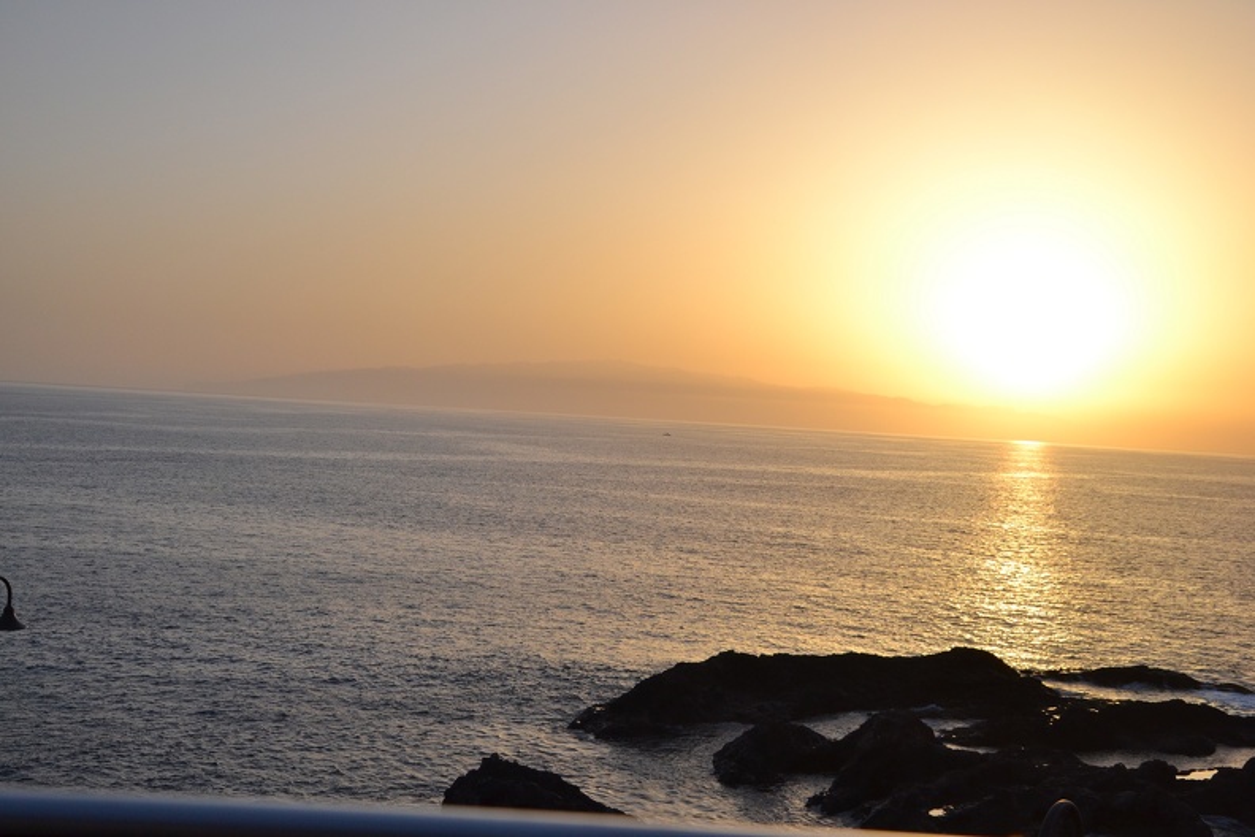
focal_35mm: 48
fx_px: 1673
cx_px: 628
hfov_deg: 41.1
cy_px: 418
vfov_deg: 28.1
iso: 400
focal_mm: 32
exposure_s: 1/1600
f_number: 6.3
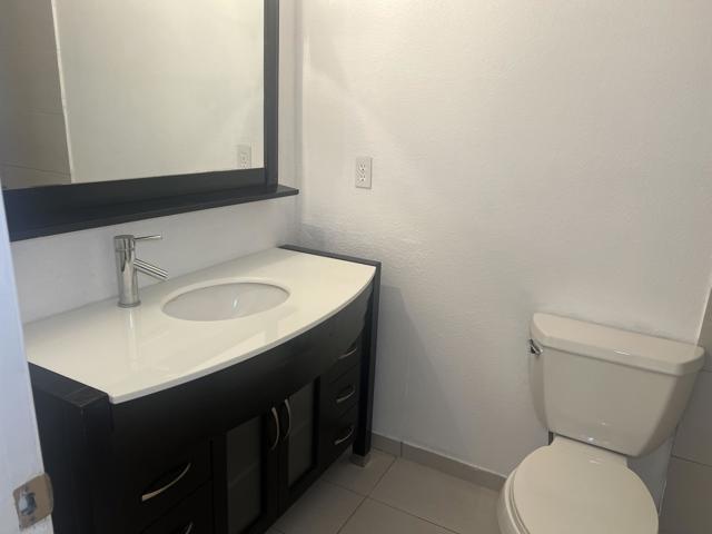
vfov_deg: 53.1
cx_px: 356
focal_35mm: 26
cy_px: 267
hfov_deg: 67.3
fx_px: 535
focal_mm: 5.7
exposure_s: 1/60
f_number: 1.5
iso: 125
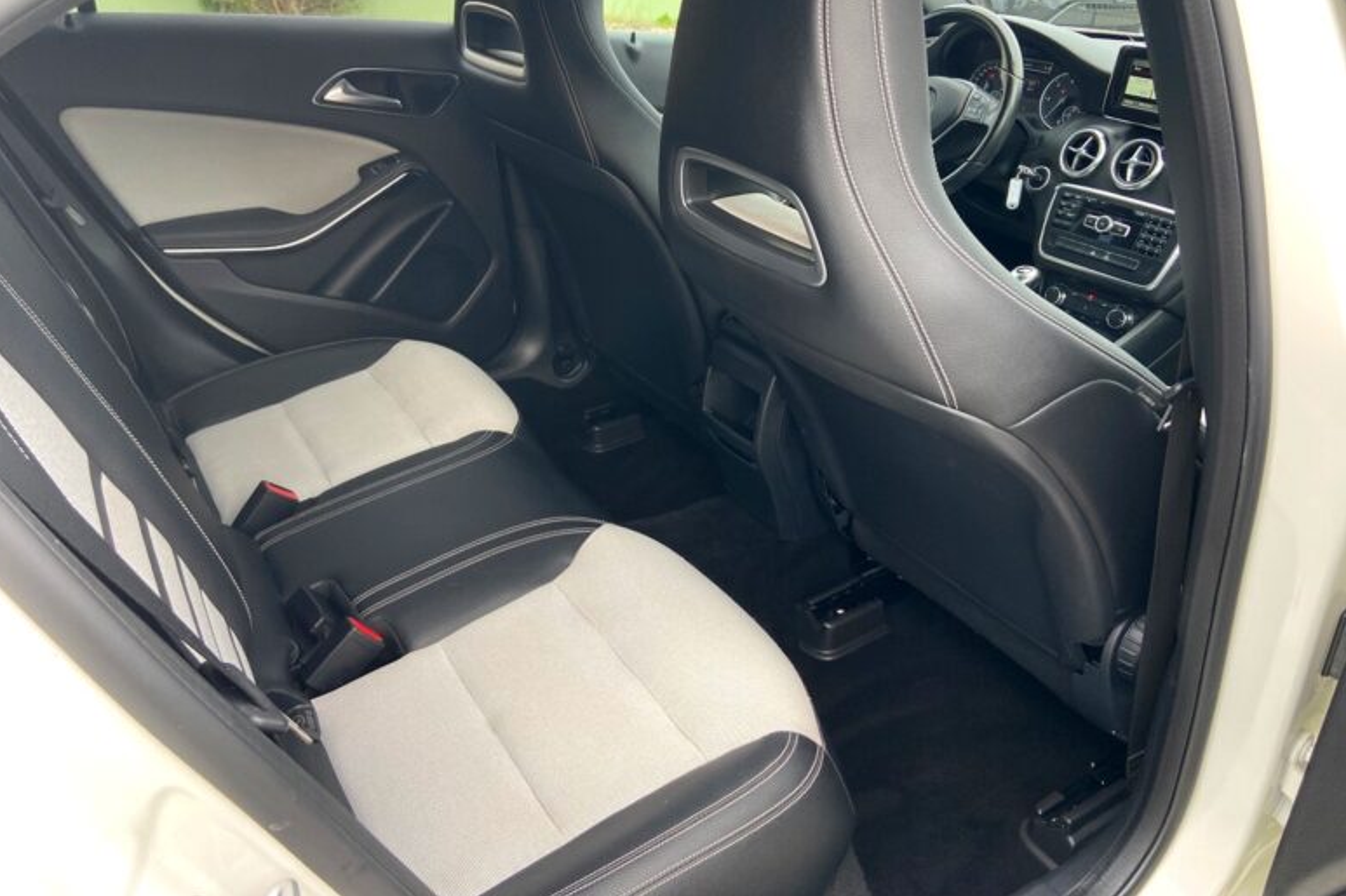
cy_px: 376
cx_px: 679
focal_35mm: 28
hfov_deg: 65.5
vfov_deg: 46.2
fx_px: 1047
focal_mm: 4.25
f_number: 1.8
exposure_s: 1/122
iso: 80
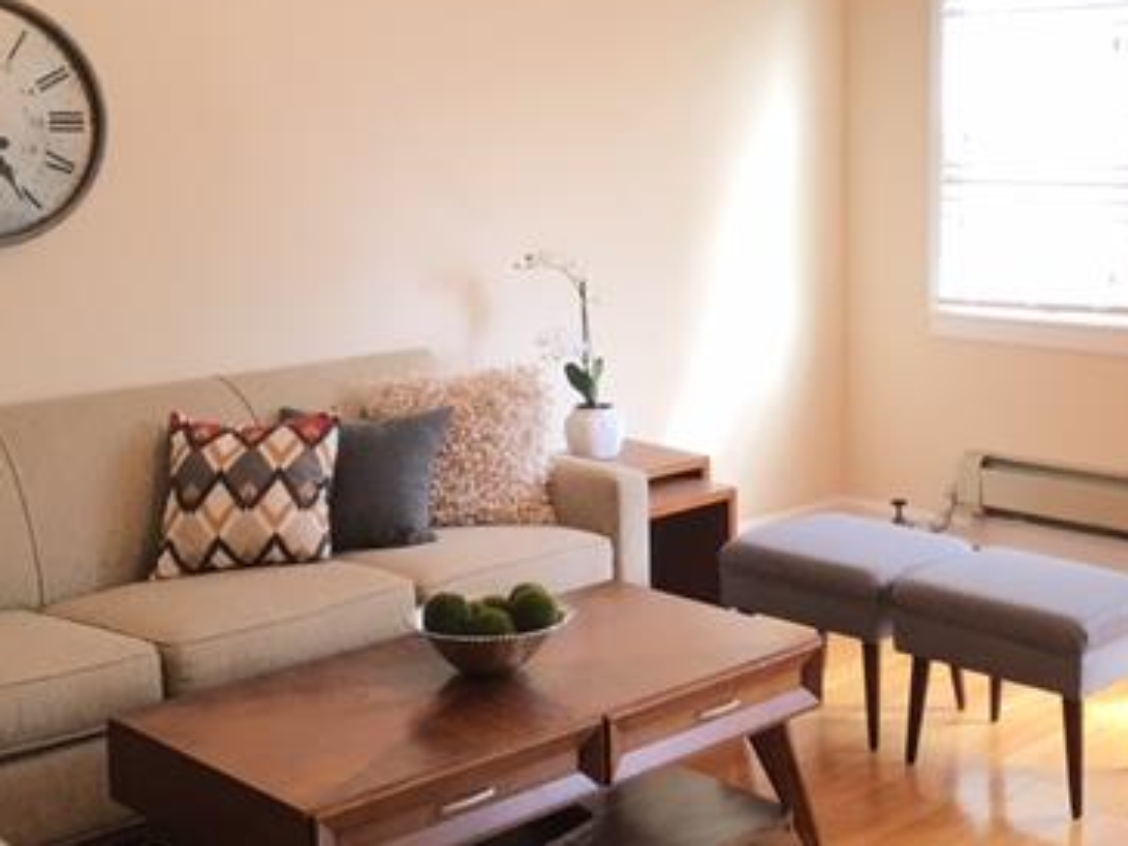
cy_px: 307
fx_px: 1662
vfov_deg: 28.4
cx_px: 765
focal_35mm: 51
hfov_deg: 37.0
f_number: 2.2
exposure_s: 1/30
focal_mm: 4.15
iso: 80
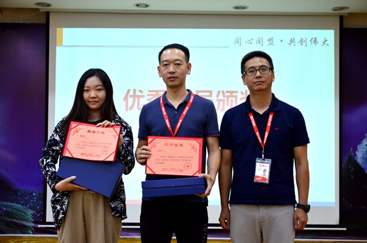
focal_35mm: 57
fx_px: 580
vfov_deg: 23.7
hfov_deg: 35.1
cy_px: 122
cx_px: 184
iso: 1000
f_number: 4.5
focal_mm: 38
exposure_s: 1/60
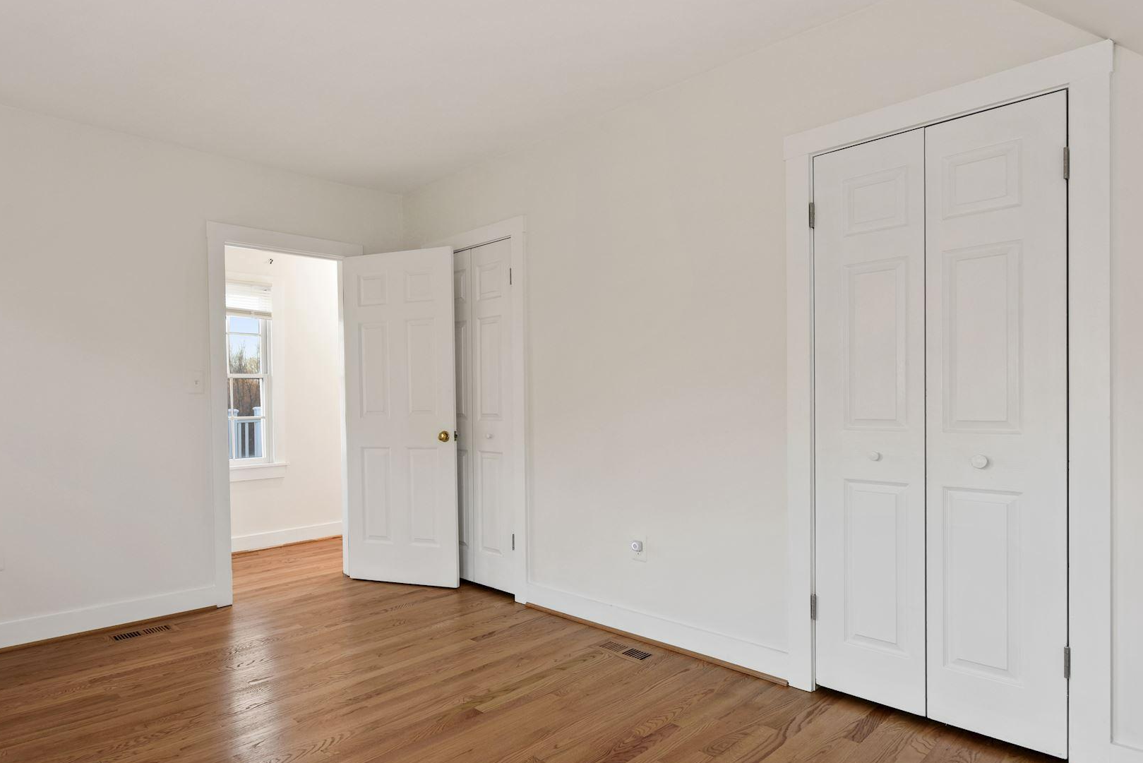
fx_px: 667
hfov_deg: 81.0
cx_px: 527
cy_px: 385
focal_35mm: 21
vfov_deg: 59.5
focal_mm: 17
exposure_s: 1/4
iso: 200
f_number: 8
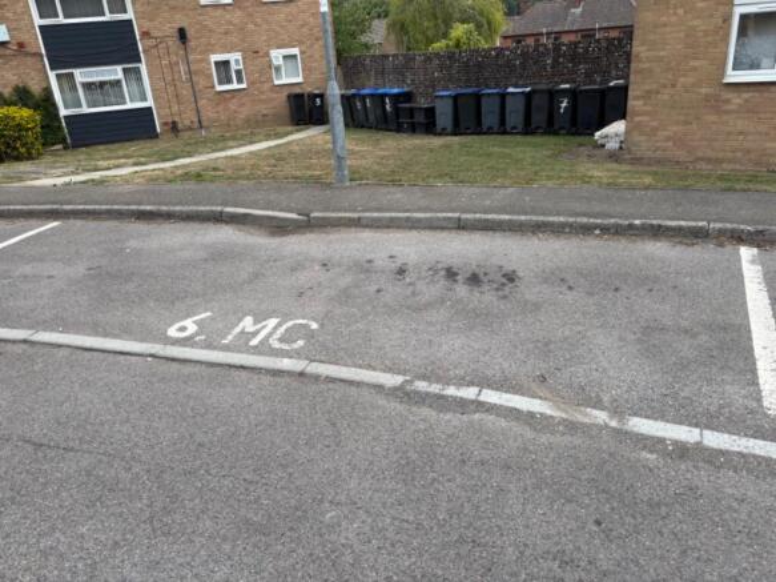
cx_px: 388
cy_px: 291
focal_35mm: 26
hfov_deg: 67.3
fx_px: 583
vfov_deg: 53.0
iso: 50
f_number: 1.6
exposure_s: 1/1418
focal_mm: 5.96
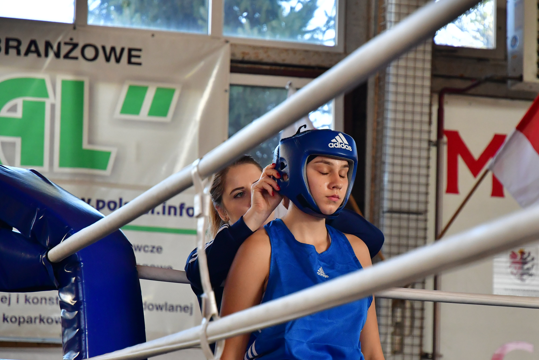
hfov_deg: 14.1
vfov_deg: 9.5
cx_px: 320
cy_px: 189
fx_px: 2171
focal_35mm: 145
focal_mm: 80
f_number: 4
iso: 1600
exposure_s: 1/500
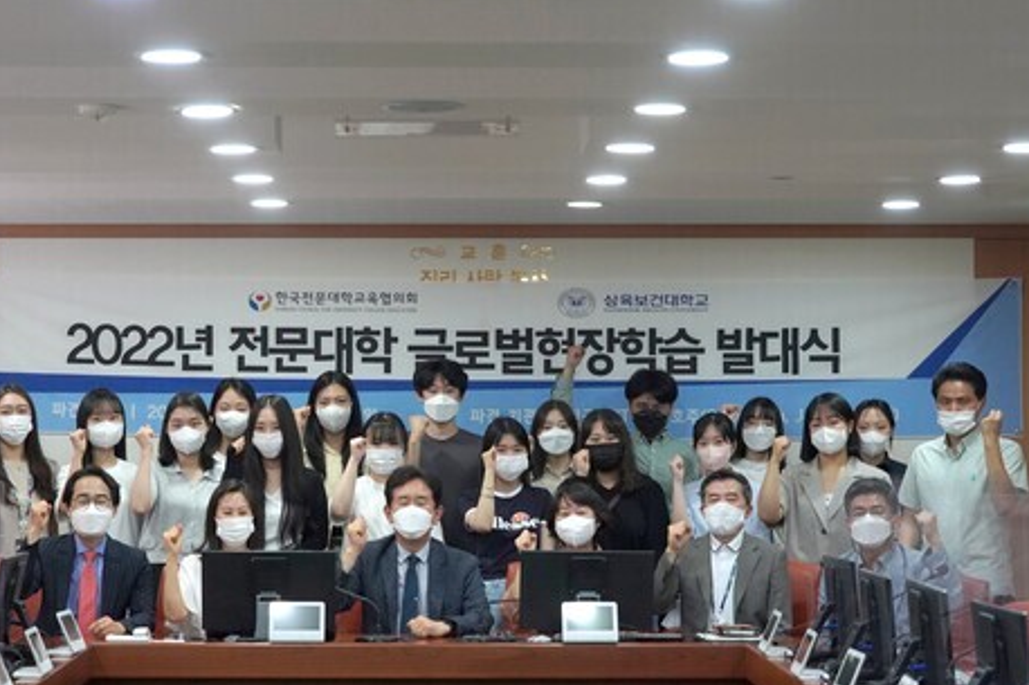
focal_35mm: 80
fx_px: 2286
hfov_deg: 25.3
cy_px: 391
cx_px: 434
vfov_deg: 17.0
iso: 4000
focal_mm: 61
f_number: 5
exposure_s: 1/160
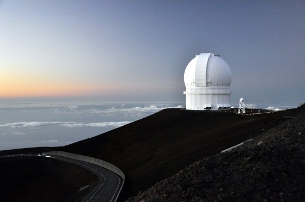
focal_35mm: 48
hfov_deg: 41.2
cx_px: 152
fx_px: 406
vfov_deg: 28.0
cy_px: 101
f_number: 4.5
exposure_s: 1/80
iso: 1600
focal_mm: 32
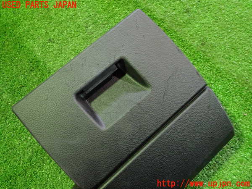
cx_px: 126
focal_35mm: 25
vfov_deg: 54.9
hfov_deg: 69.4
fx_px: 182
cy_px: 94
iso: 800
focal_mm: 4.5
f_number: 2
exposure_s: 1/30
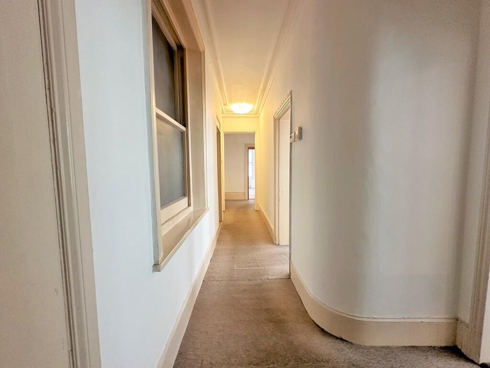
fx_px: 198
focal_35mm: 14
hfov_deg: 102.1
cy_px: 184
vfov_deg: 85.7
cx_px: 245
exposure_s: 1/50
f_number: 2.2
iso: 250
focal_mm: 2.22
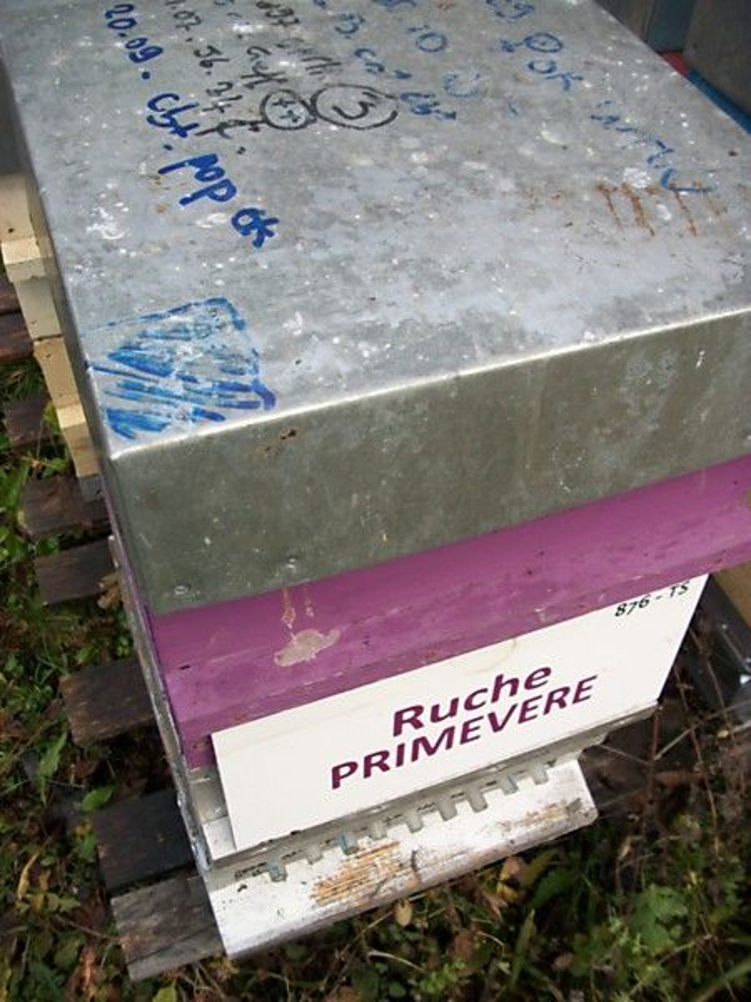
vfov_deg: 56.8
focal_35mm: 32
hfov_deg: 44.2
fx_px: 926
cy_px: 501
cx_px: 376
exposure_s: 1/125
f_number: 2.9
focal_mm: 5.7
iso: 80
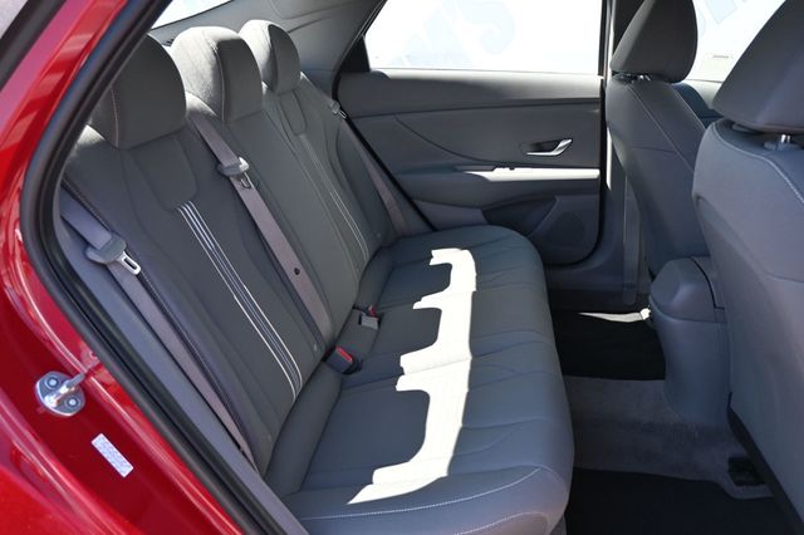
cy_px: 268
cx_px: 402
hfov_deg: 67.4
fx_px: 603
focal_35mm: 27
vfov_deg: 47.9
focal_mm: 18
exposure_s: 1/200
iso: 400
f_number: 3.5
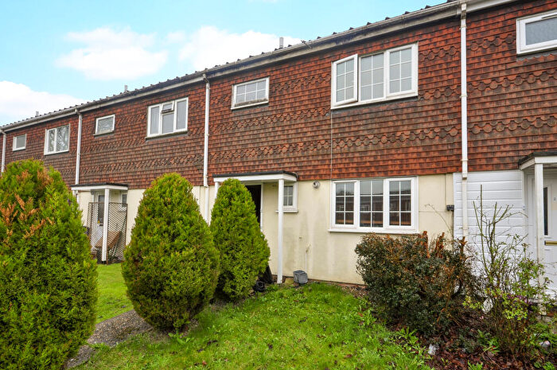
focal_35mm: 18
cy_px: 185
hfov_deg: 90.1
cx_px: 278
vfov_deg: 67.3
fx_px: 278
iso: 200
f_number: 14
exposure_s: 1/30
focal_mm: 12
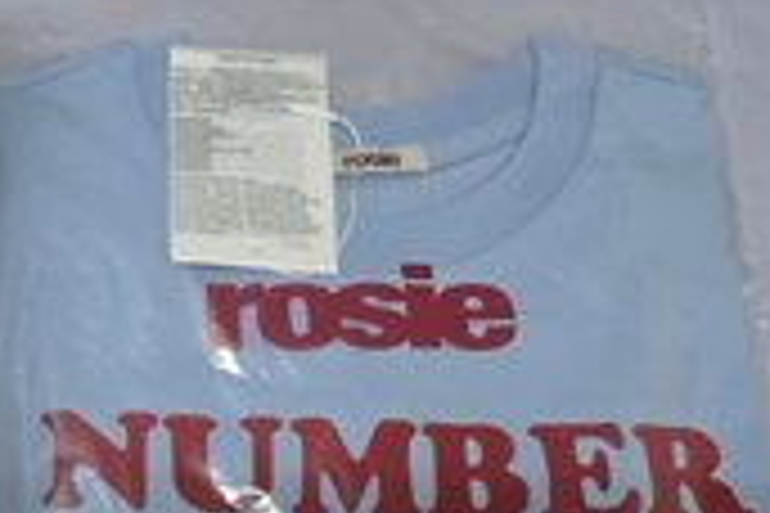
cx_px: 23
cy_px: 364
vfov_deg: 24.0
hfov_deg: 33.0
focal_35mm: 56
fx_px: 1198
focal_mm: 6.3
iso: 400
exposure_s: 1/120
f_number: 1.7
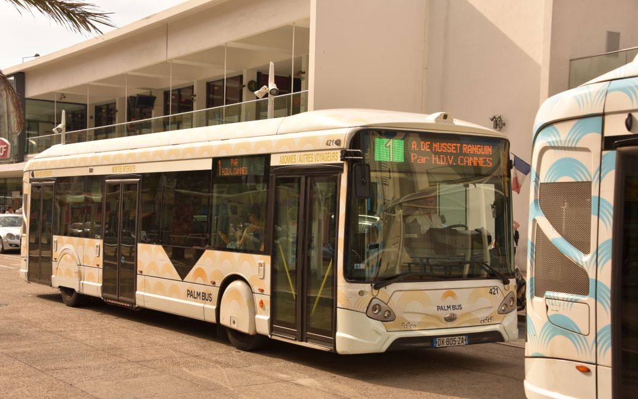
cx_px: 318
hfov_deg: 37.5
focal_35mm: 54
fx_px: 939
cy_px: 206
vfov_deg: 24.0
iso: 100
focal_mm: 52
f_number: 8
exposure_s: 1/250
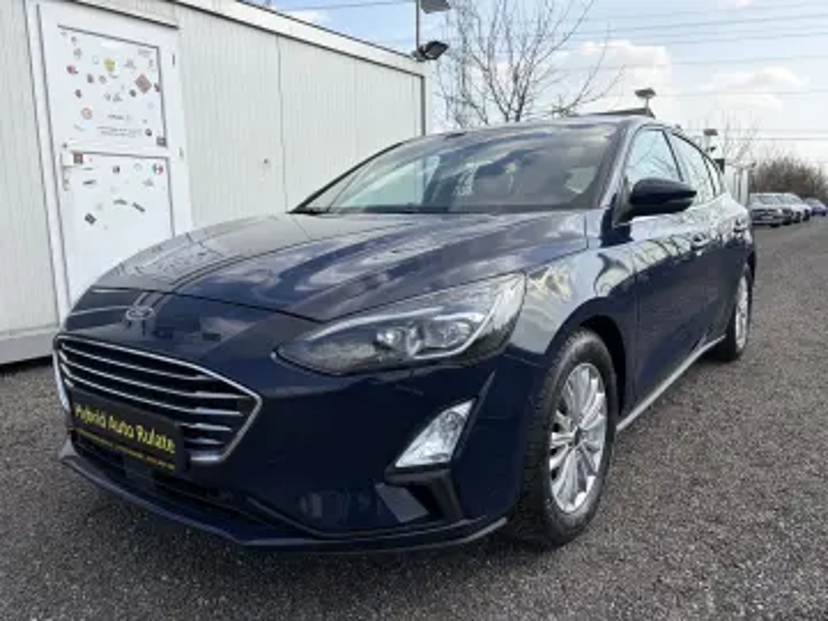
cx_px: 414
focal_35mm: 26
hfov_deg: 67.3
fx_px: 622
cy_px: 310
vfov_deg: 53.1
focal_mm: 5.96
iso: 50
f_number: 1.6
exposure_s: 1/2141
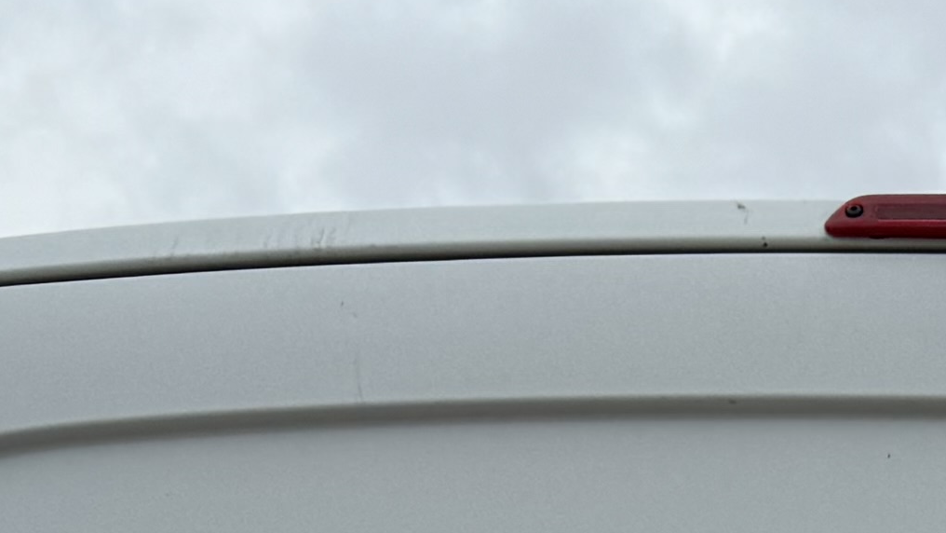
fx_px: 3688
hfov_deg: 14.2
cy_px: 1835
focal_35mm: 147
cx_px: 1139
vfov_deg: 7.0
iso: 80
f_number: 1.78
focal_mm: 6.76
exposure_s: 1/4608
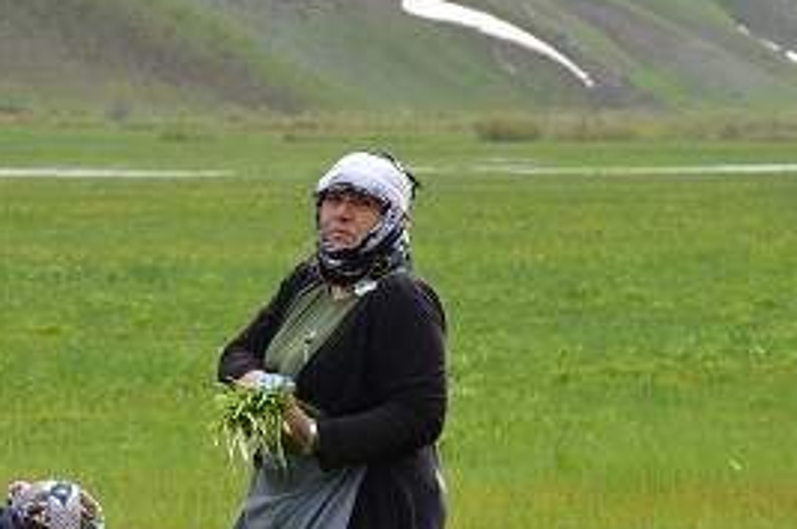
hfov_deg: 7.2
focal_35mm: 286
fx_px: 6323
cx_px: 403
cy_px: 536
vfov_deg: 4.8
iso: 160
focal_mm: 85
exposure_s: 1/250
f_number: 8
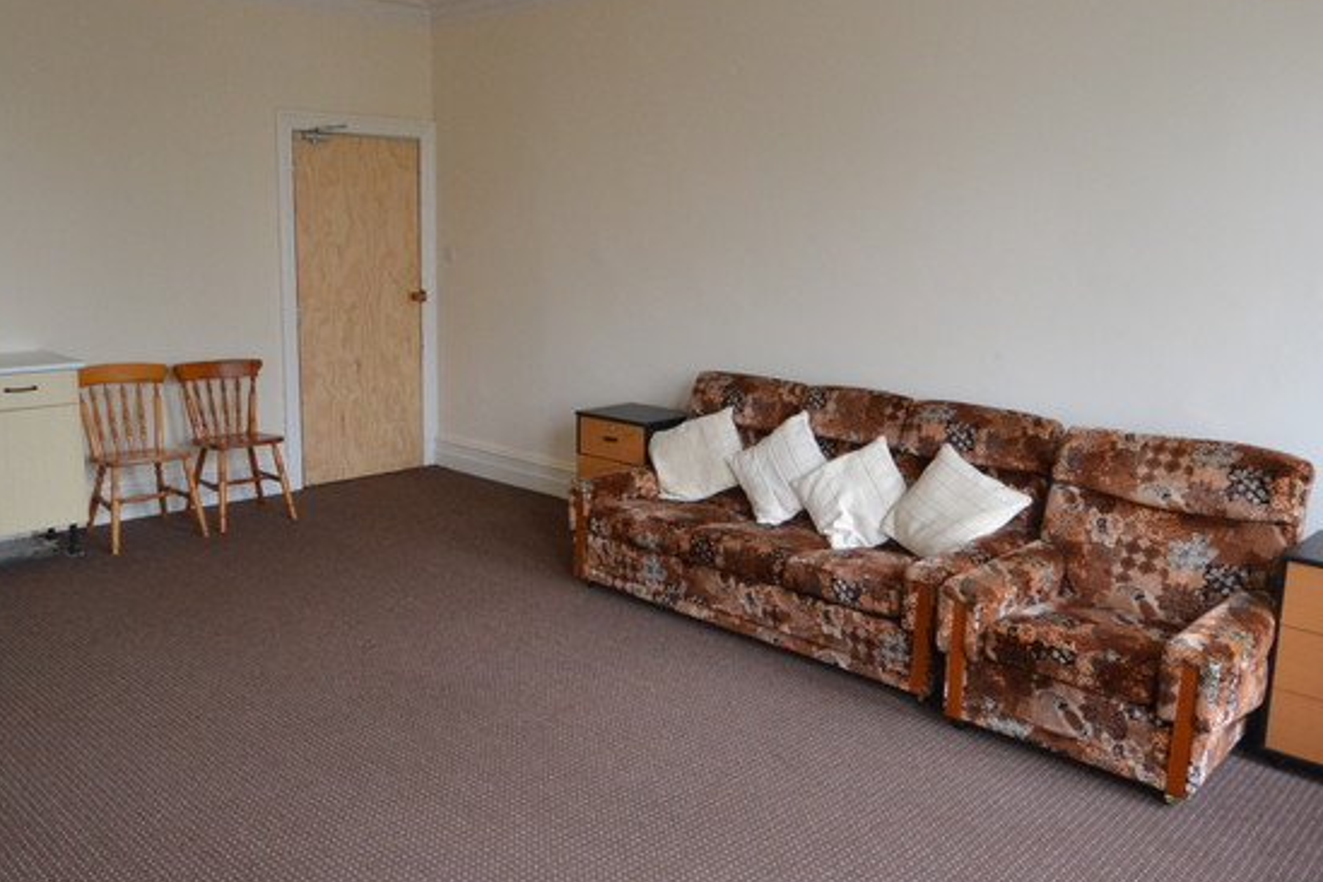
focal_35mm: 28
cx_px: 668
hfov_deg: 65.5
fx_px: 1029
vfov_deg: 46.4
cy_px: 416
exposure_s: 1/60
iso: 1000
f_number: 4
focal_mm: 10
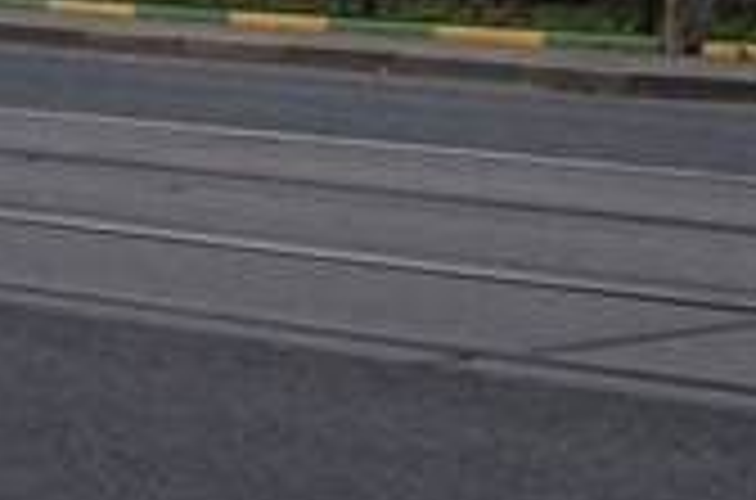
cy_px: -426
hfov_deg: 10.4
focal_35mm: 193
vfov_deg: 6.9
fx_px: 4042
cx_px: -288
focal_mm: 24
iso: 1000
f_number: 4
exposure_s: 1/100
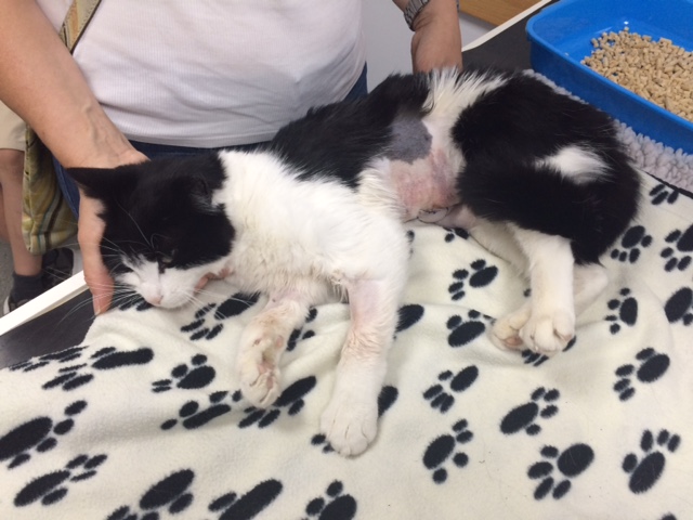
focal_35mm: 29
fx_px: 581
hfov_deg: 61.7
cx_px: 346
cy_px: 260
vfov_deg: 48.2
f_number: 2.2
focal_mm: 4.15
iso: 50
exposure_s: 1/33
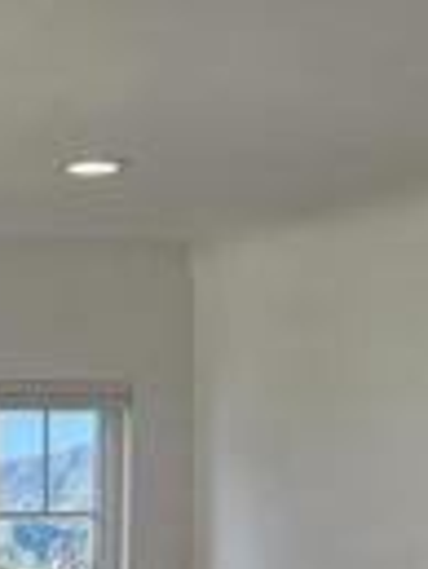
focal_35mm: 114
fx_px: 1876
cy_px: 737
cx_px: -124
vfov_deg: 16.3
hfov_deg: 12.6
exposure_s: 1/120
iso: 20
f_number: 1.7
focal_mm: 6.3
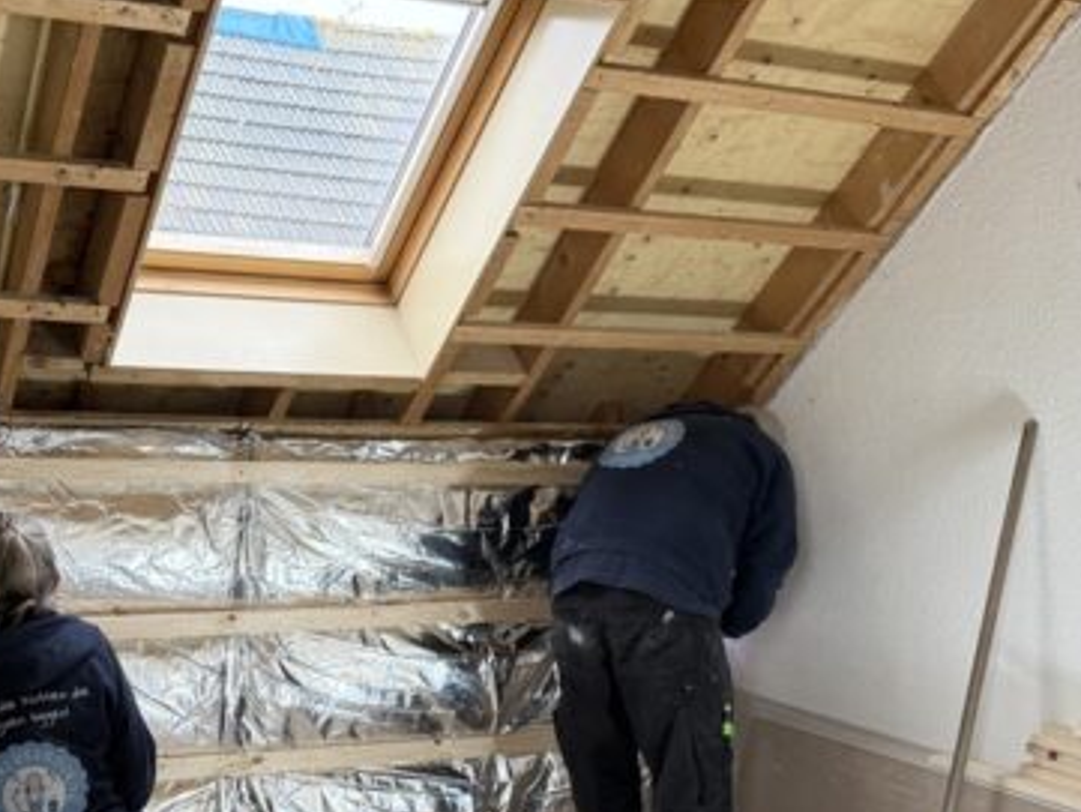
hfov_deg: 37.0
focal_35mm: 51
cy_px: 710
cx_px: 338
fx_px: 1593
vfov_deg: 27.7
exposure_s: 1/100
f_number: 1.78
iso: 160
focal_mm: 6.76
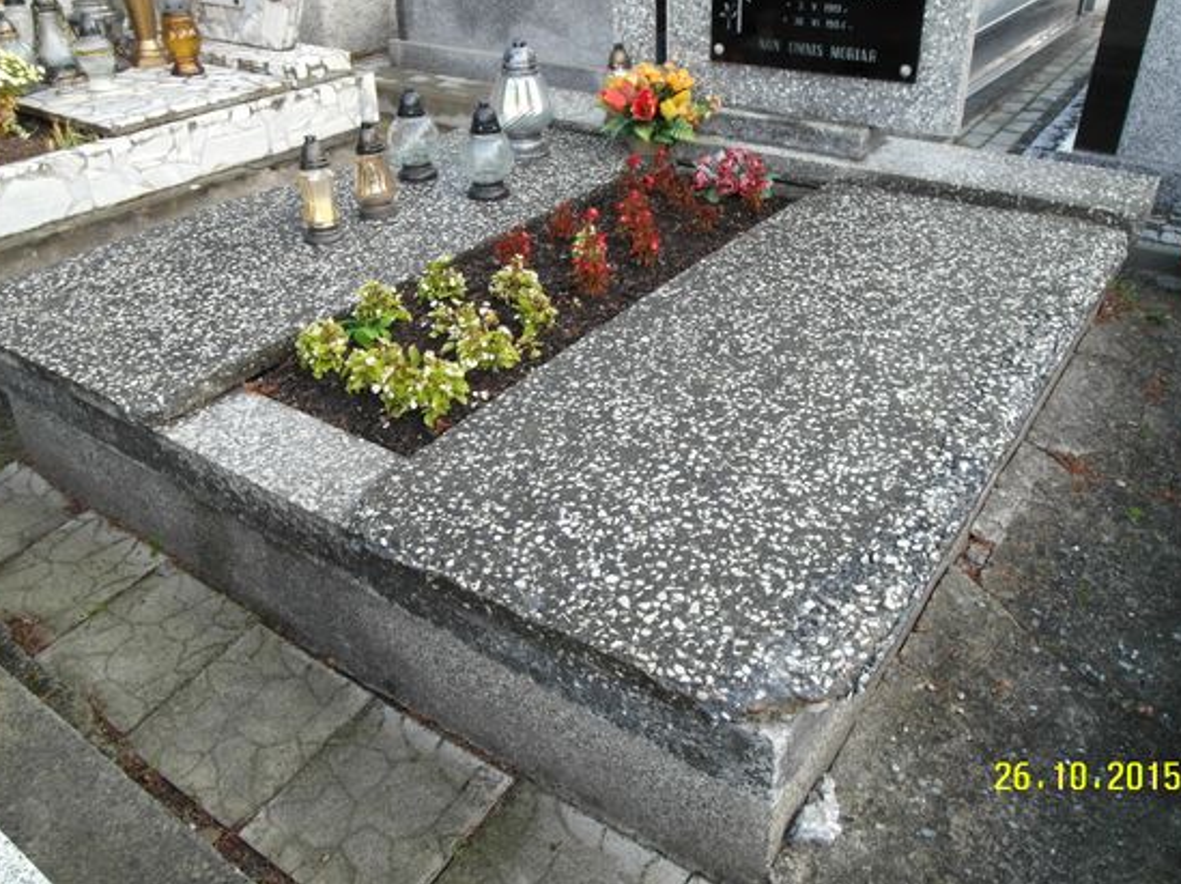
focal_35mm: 28
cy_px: 370
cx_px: 589
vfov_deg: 49.5
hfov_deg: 63.5
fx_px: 955
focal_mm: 5.2
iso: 100
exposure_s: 1/60
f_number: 3.4
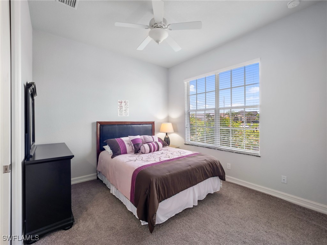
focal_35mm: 14
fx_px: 132
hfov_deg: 102.1
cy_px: 122
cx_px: 164
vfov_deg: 85.7
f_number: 7.1
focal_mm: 7
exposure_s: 1/4
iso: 200
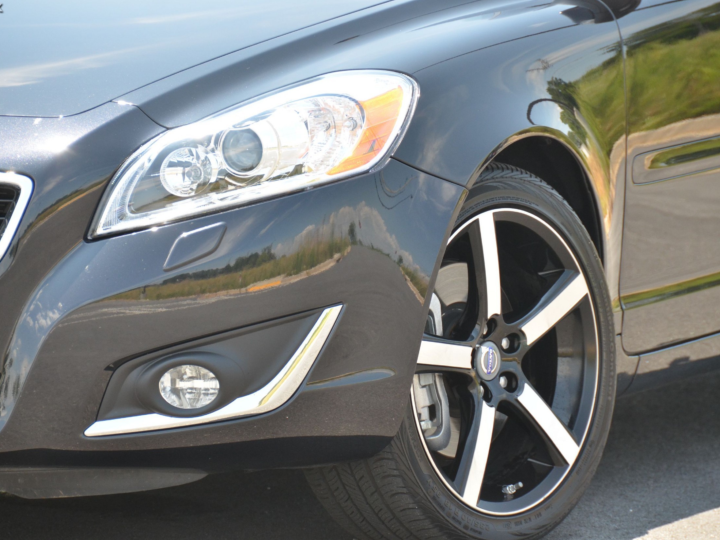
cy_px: 270
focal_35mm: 278
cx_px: 339
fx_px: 5781
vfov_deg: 5.3
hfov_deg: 7.1
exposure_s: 1/640
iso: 800
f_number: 5.6
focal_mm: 170
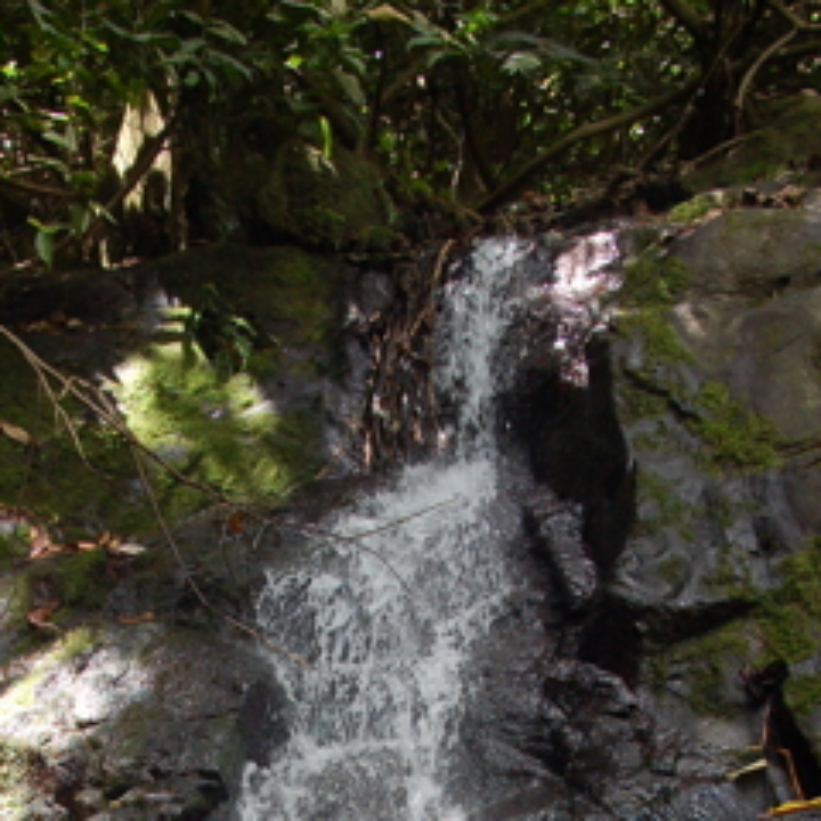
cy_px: 862
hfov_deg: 24.6
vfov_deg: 23.4
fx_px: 1878
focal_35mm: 70
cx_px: 328
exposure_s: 1/160
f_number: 6.3
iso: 800
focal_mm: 24
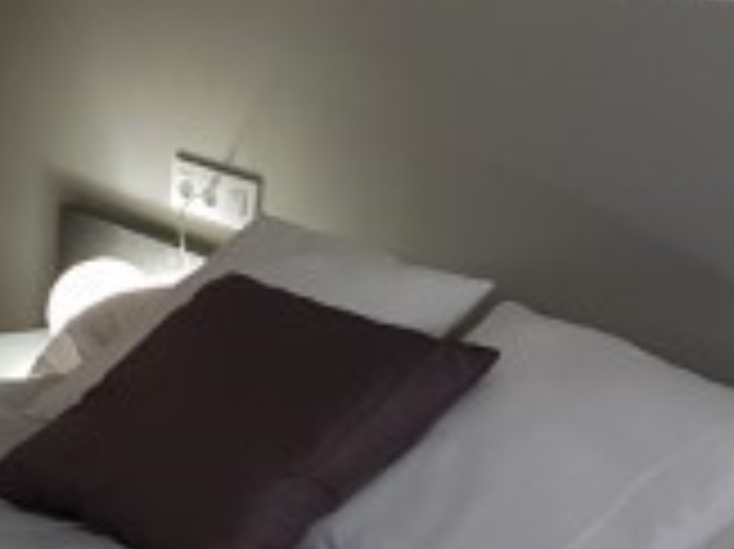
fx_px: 2161
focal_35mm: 102
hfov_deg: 18.9
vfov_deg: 14.5
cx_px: 63
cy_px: 261
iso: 200
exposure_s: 1/50
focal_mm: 4.2
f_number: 1.7
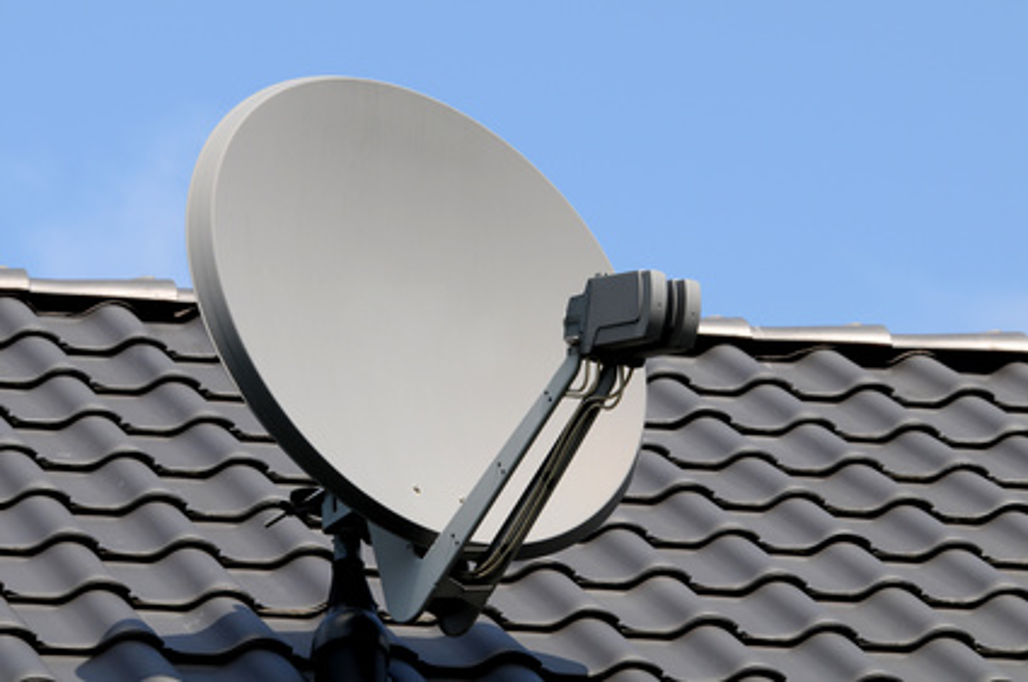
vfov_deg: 6.1
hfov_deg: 9.2
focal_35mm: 225
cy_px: 341
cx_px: 514
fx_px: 6415
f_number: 11
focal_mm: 150
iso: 200
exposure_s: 1/250
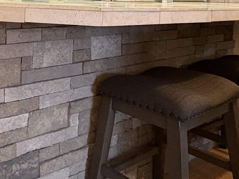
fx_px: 304
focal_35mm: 44
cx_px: 15
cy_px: -2
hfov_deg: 39.2
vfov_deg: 30.5
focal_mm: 2.22
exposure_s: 1/40
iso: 640
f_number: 2.2
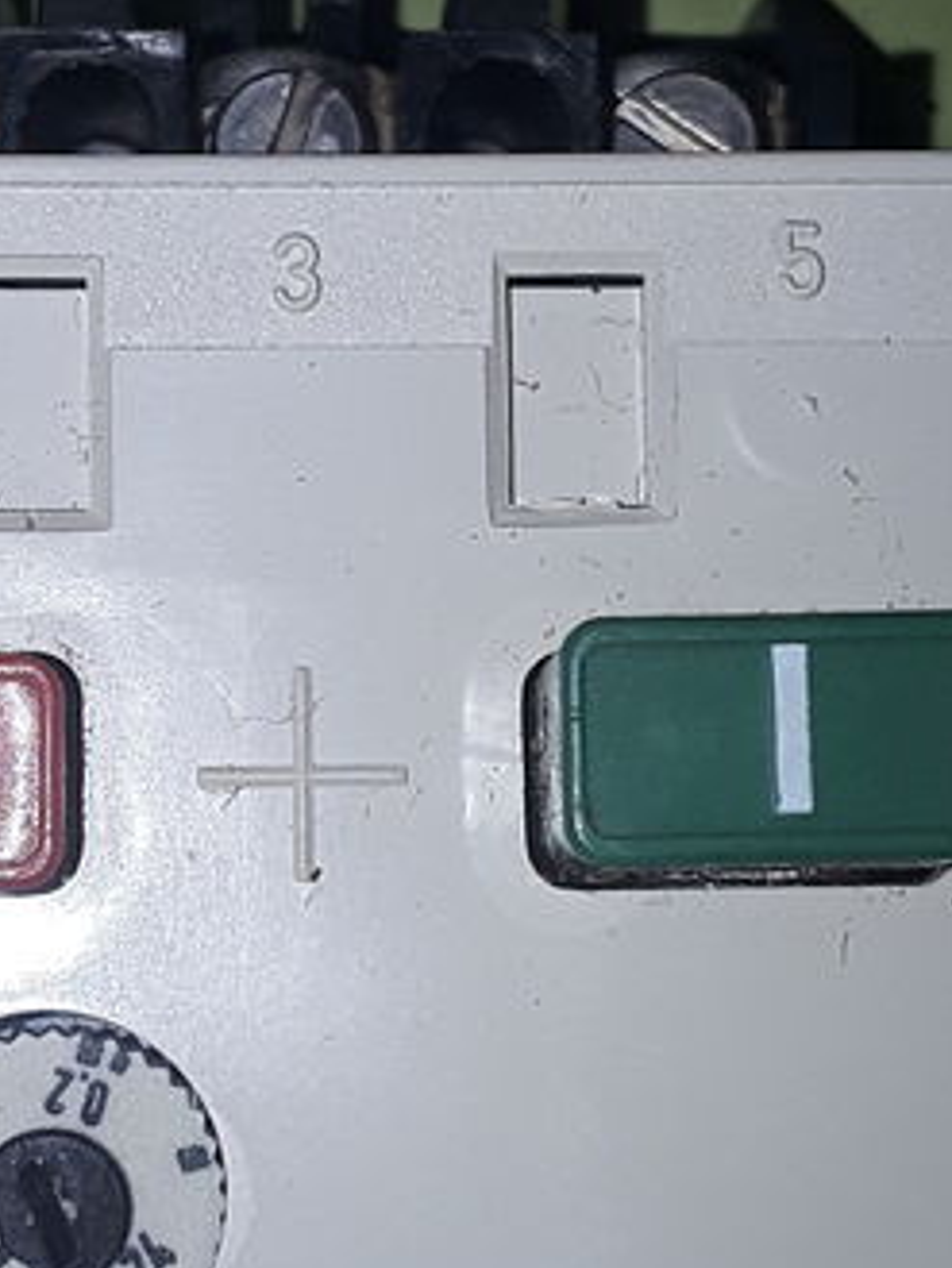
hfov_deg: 18.0
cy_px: 532
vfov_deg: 23.8
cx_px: 320
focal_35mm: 82
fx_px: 3005
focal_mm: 2.91
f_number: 1.9
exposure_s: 1/662
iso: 40
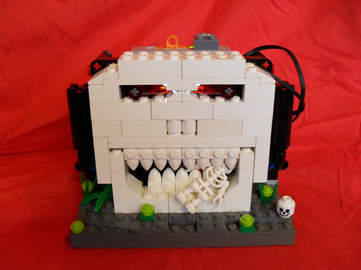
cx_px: 180
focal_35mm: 35
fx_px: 365
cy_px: 135
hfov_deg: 52.6
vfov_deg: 40.7
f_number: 3.2
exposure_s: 1/20
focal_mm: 6.3
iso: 200
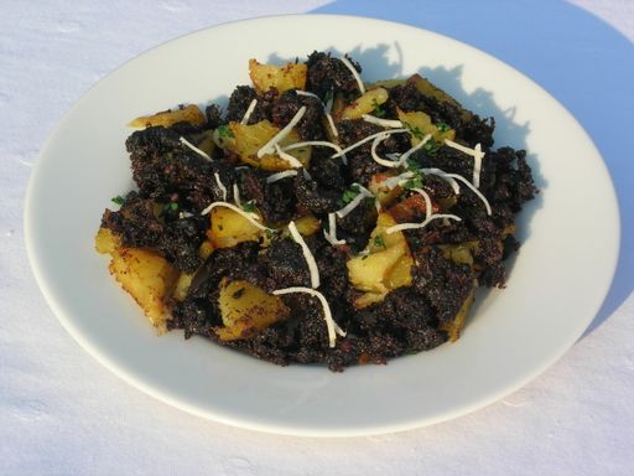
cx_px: 317
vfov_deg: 13.1
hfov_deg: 17.4
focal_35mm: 113
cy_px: 238
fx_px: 2070
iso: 64
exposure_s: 1/150
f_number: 8.2
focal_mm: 23.4
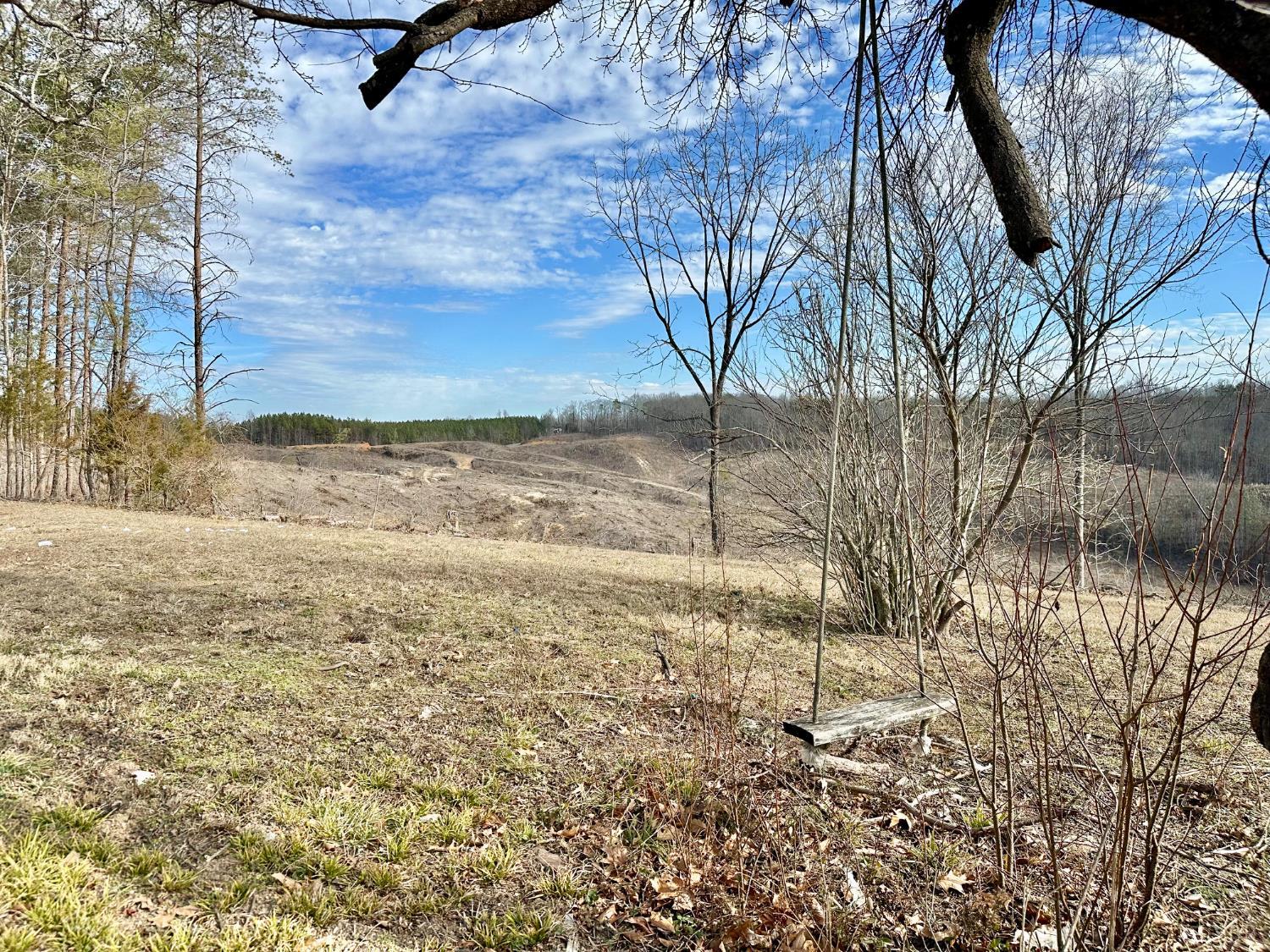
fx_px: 881
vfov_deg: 56.8
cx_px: 635
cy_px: 476
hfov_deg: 71.6
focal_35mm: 24
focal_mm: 6.86
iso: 80
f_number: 1.78
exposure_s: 1/4184
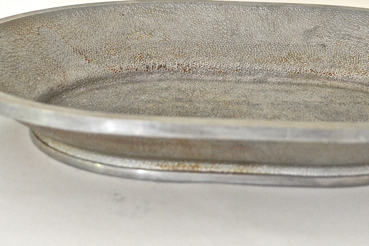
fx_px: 942
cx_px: 246
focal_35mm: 92
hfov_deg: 22.1
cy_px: 30
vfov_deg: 14.7
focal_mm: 26
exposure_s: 1/60
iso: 900
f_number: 4.2
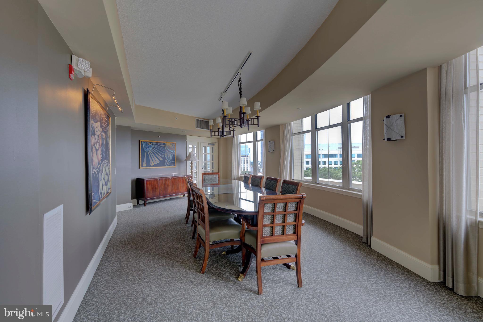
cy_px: 161
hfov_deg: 96.7
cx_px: 242
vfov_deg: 73.7
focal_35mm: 16
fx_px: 215
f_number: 8
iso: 100
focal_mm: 16
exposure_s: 1/1.25
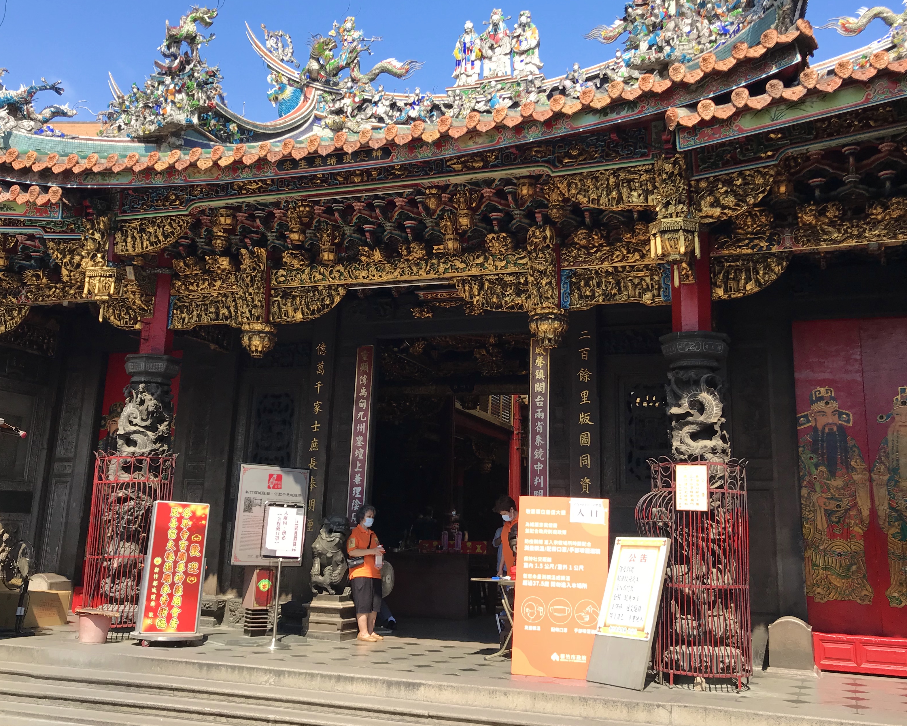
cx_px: 455
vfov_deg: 42.1
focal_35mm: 35
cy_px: 303
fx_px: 940
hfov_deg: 51.5
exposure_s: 1/1126
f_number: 1.8
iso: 20
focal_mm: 3.99
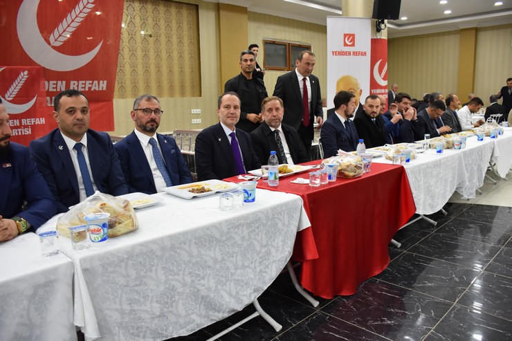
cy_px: 170
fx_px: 384
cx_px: 256
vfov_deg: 47.9
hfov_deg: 67.4
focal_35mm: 27
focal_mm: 18
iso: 800
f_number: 4.5
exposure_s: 1/80
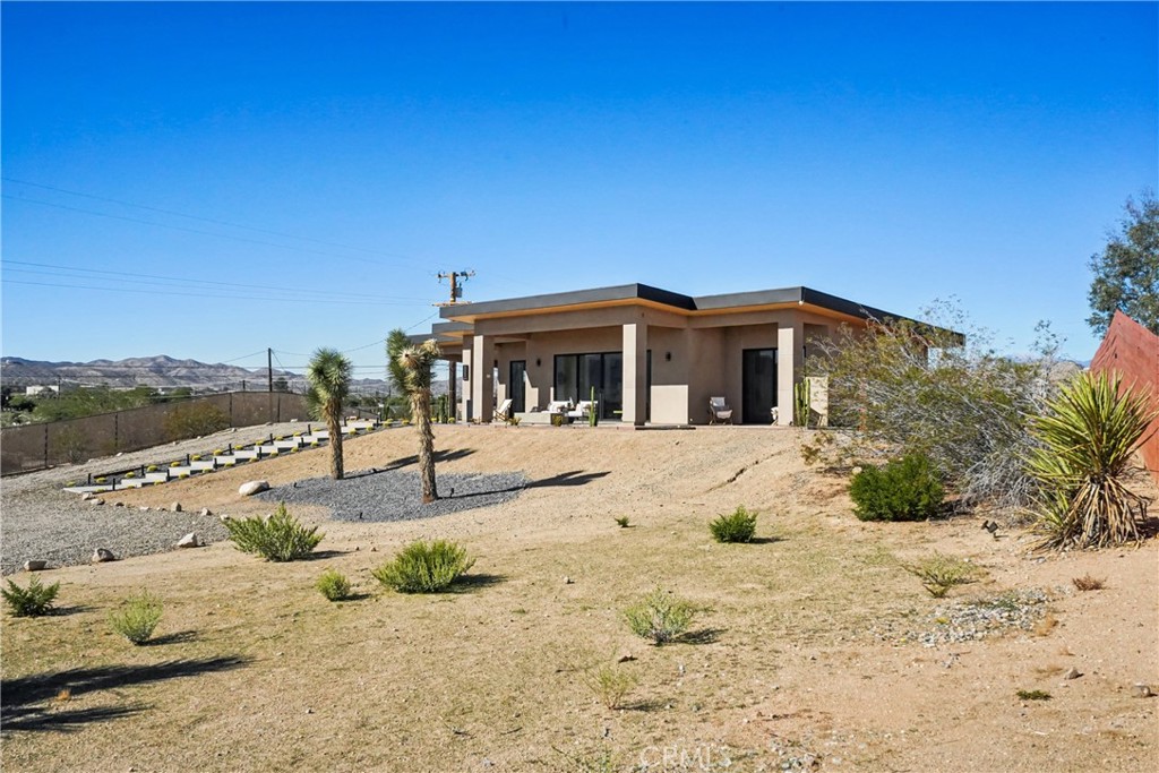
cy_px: 386
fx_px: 1030
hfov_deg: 58.7
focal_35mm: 32
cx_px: 580
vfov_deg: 41.1
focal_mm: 32
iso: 3200
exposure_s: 1/4000
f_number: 16
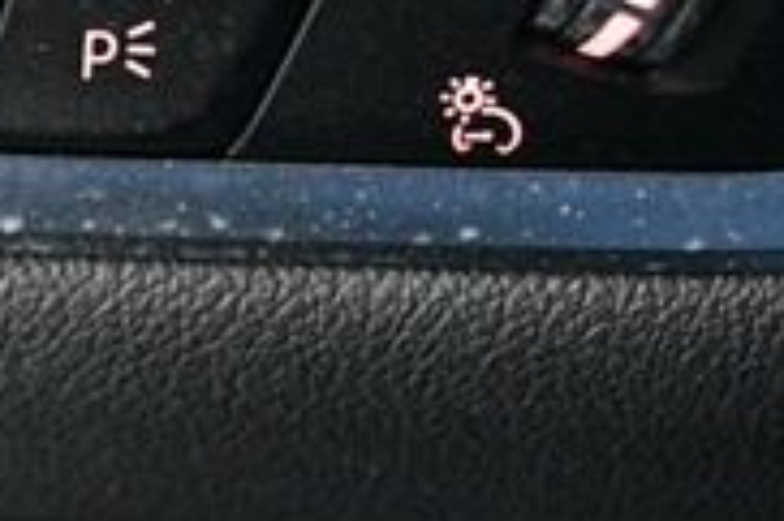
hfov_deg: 13.4
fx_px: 3220
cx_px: -202
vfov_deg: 9.2
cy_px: -52
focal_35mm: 148
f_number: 4.5
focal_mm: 28
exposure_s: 1/60
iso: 9000
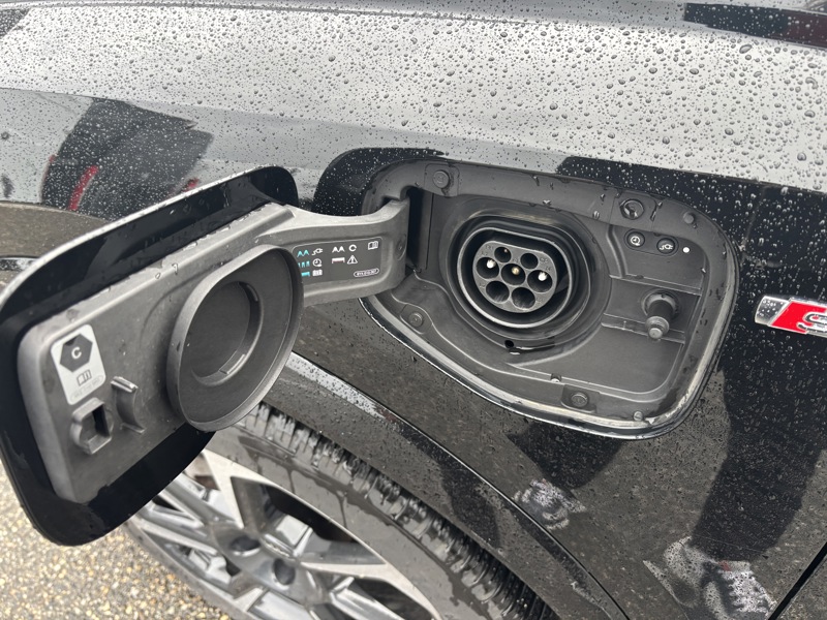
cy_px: 310
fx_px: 621
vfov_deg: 53.1
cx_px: 414
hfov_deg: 67.3
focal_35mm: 26
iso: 125
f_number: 1.6
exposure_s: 1/115
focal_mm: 5.96
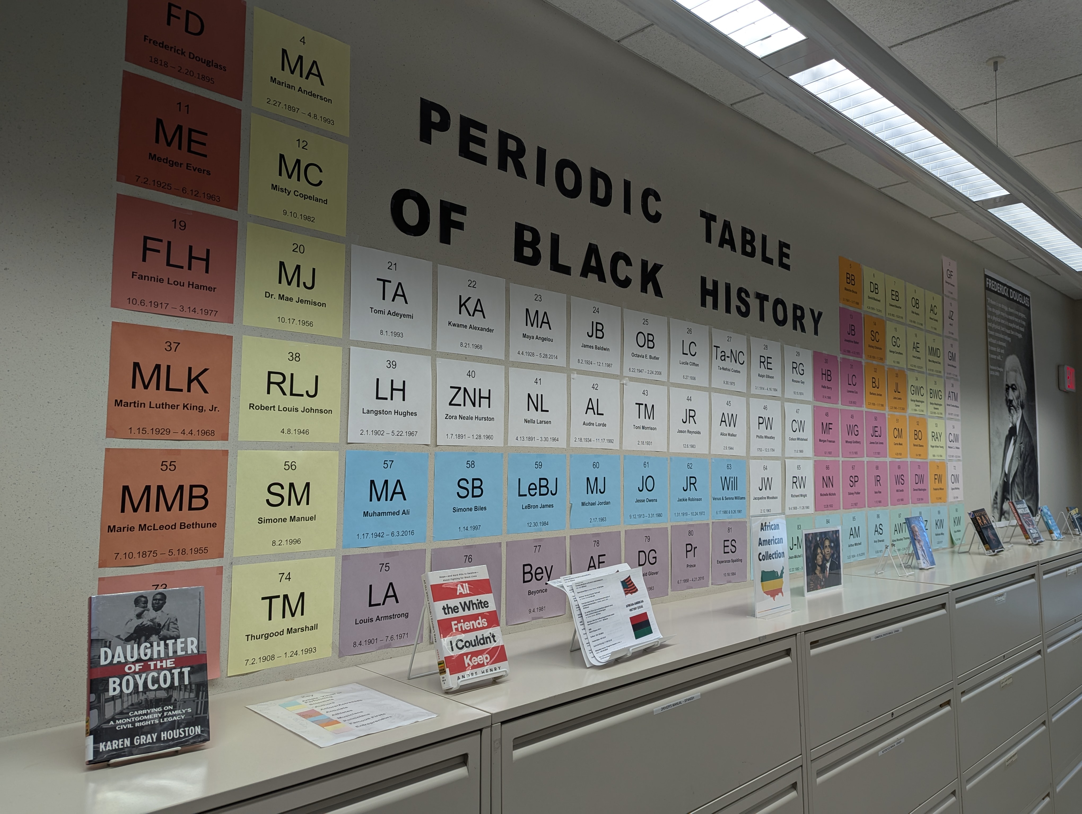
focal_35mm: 24
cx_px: 541
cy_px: 407
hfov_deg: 71.5
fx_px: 751
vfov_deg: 56.9
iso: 45
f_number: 1.85
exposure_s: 1/65.8
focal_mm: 6.81
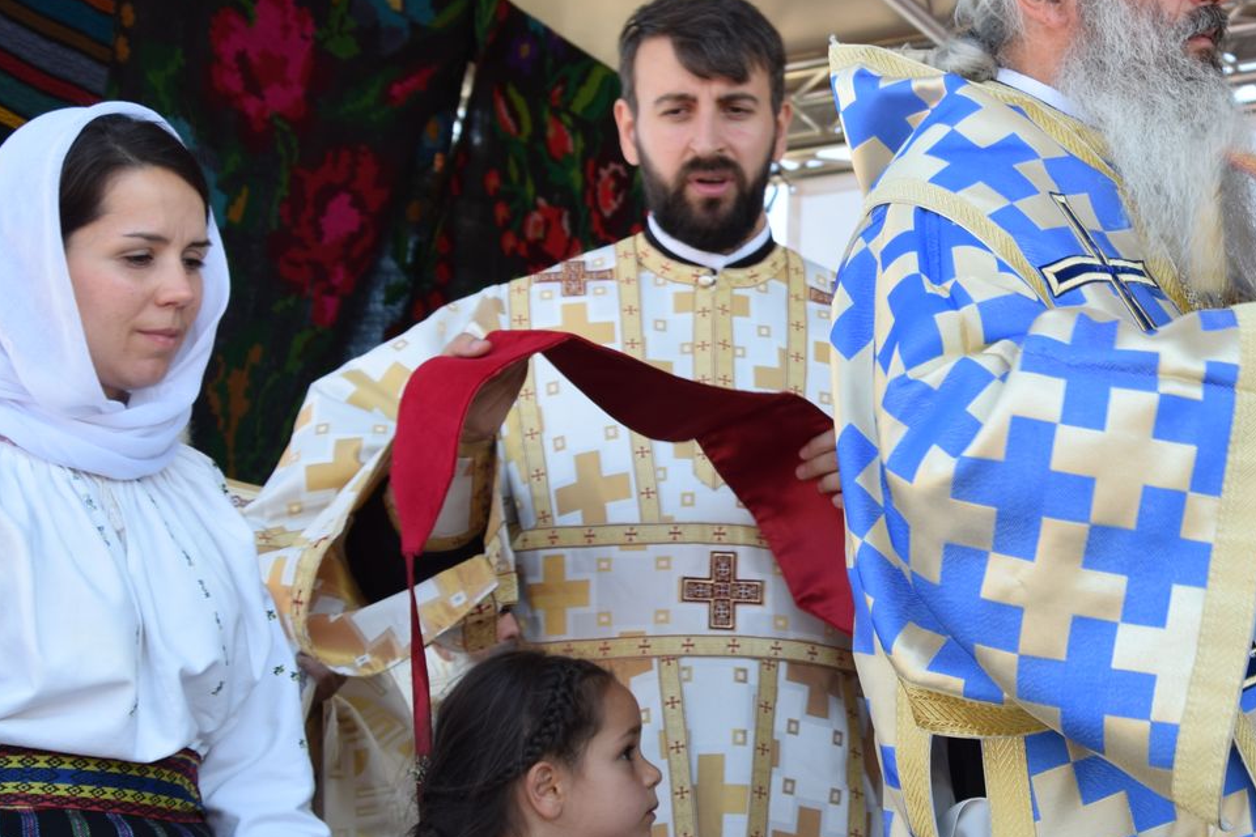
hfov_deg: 20.7
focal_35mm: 96
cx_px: 1180
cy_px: 467
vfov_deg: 14.2
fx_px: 3349
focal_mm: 32
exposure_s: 1/80
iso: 100
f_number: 5.6
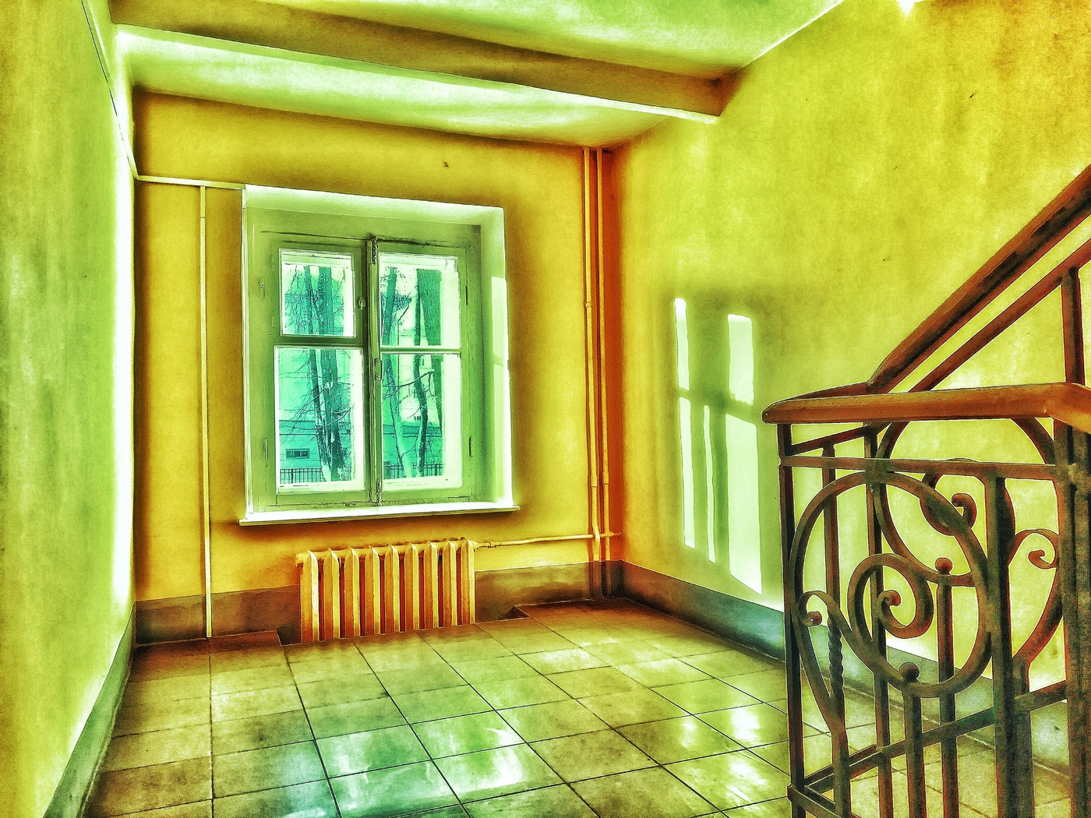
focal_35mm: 26
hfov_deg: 67.3
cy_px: 409
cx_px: 546
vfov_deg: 53.1
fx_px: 819
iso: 80
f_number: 2.2
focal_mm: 3.46
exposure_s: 1/100
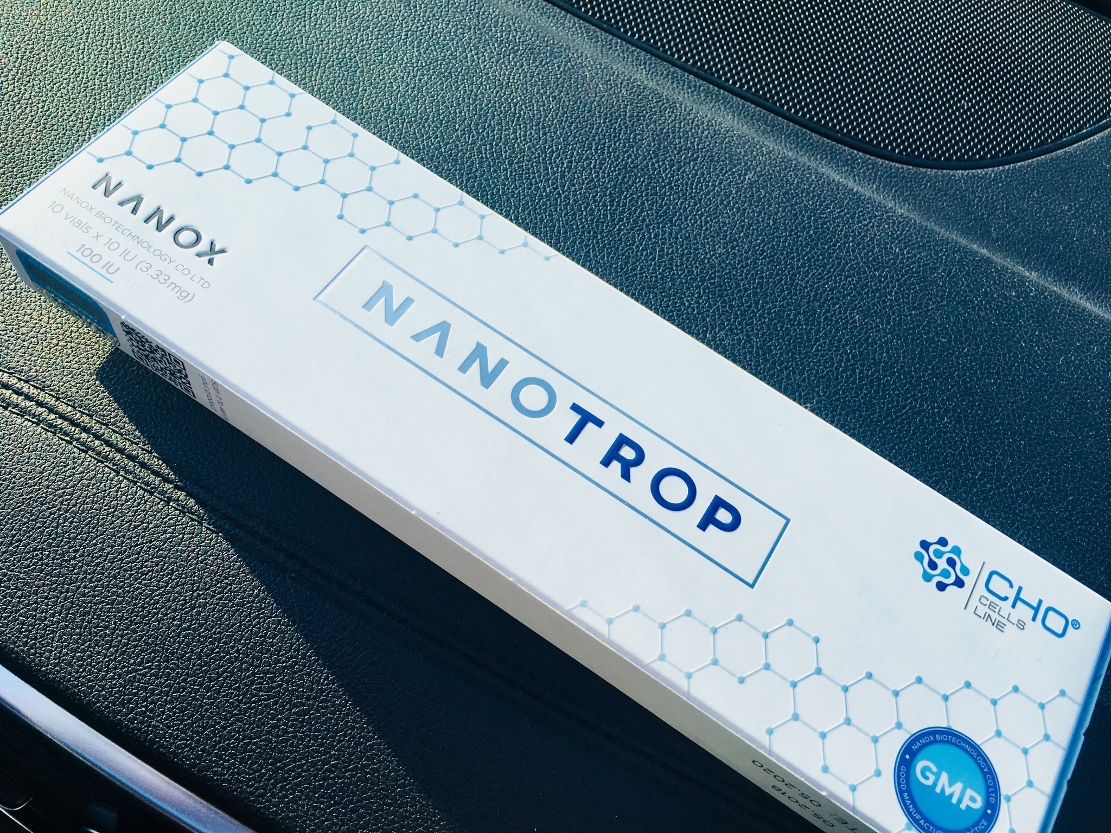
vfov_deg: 48.2
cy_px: 416
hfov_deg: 61.7
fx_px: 931
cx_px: 556
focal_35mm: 29
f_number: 2.2
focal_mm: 4.15
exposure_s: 1/499
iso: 25
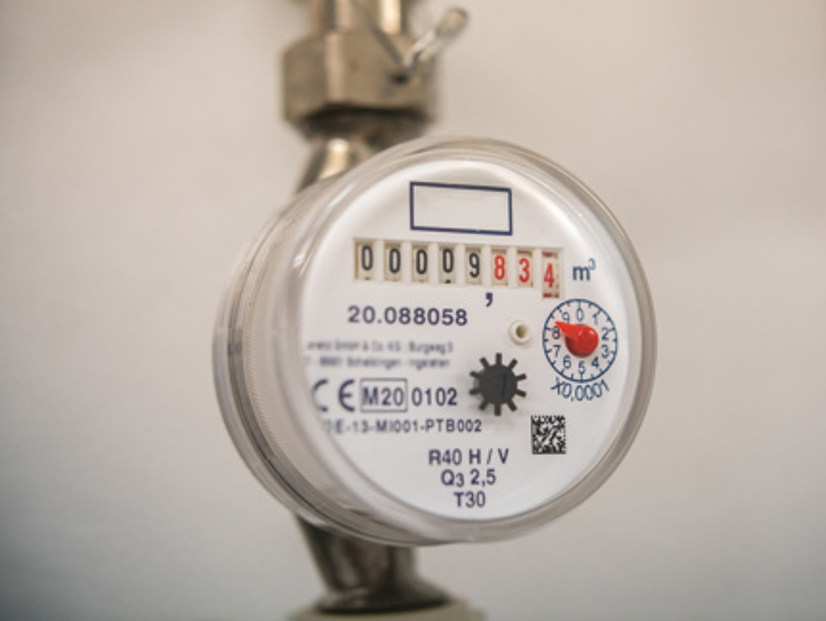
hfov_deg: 37.4
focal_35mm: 51
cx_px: 475
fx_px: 1218
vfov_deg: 28.6
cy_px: 271
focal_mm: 22
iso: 400
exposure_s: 1/400
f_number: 1.6
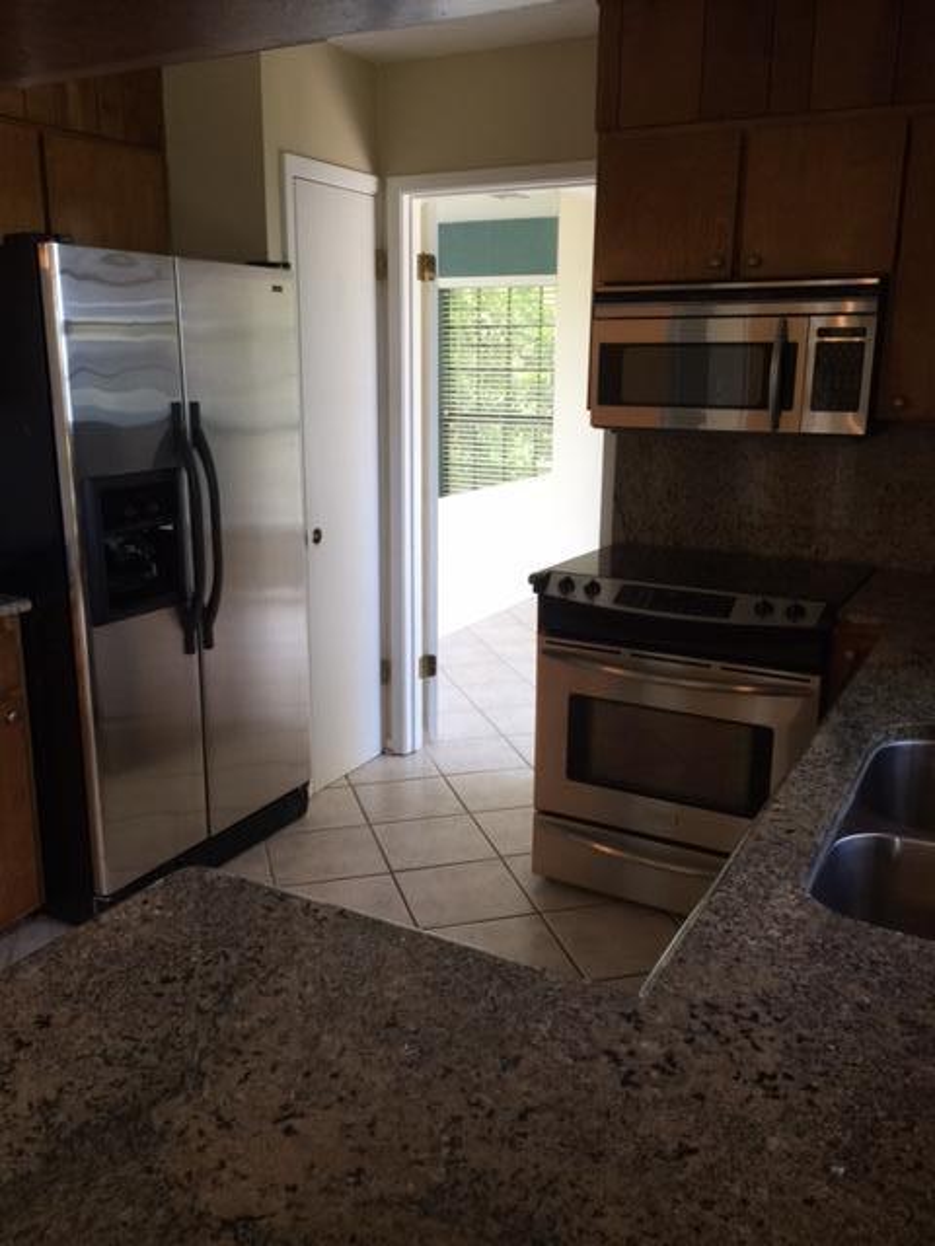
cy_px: 623
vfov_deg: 61.7
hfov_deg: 48.2
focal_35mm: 29
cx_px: 468
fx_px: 1044
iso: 32
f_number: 2.2
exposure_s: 1/40
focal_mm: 4.15
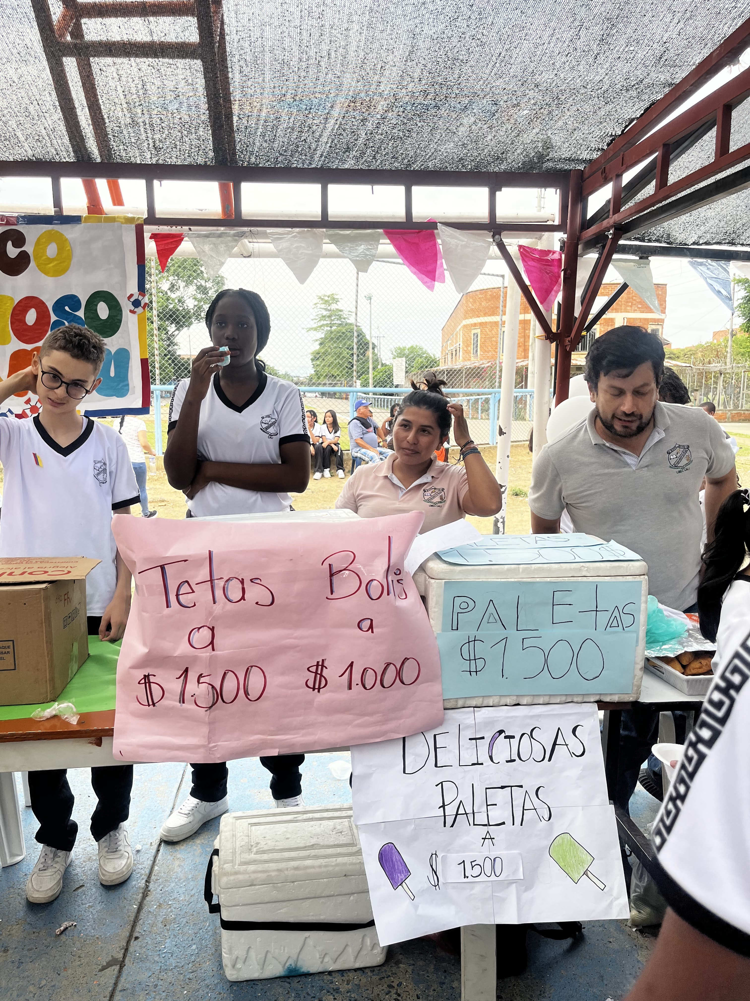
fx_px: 751
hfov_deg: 53.1
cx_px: 375
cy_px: 500
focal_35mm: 26
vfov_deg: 67.3
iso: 50
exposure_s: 1/577
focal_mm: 5.1
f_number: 1.6
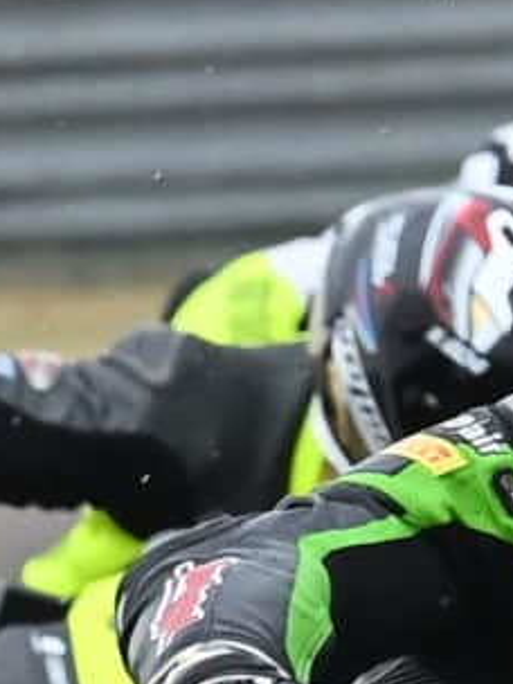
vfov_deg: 0.9
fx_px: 41851
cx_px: -551
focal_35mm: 2118
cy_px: 1135
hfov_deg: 0.7
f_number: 6.3
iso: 1600
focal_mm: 175
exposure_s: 1/1600
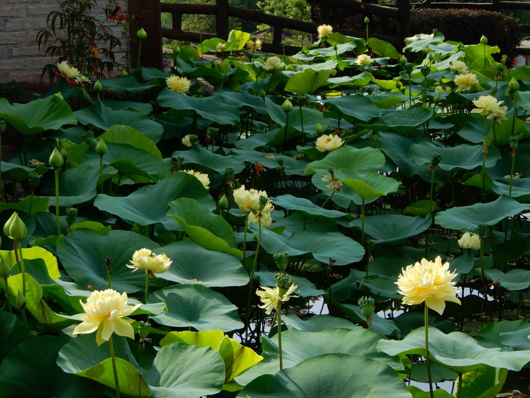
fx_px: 1455
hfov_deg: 20.6
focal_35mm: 95
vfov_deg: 15.6
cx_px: 265
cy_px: 199
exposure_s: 1/400
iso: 125
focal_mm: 17
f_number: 5.2
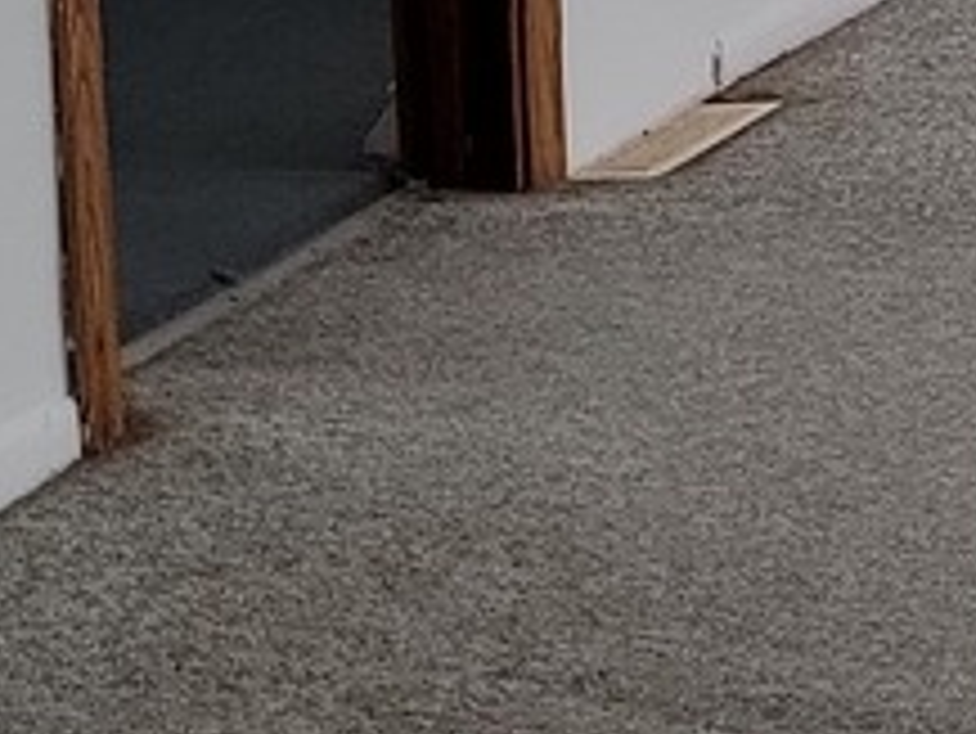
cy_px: -459
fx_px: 4485
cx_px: 1754
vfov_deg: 9.0
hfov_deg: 11.5
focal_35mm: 159
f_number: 1.8
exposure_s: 1/60
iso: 160
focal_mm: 6.7
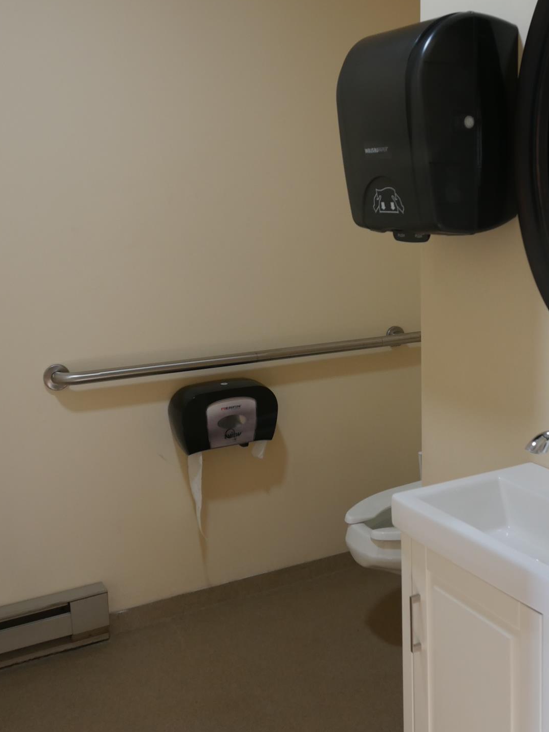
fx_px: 867
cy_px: 335
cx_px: 337
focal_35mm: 41
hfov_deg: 35.0
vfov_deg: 45.7
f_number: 4
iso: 400
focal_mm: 13
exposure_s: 1/60
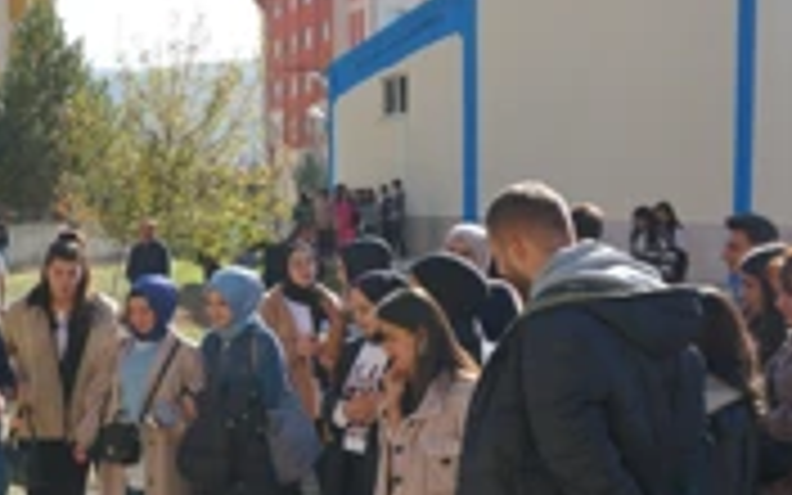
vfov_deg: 21.2
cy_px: 349
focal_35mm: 61
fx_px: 1317
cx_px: 32
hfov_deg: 31.4
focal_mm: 16
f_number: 4
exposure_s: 1/640
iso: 100
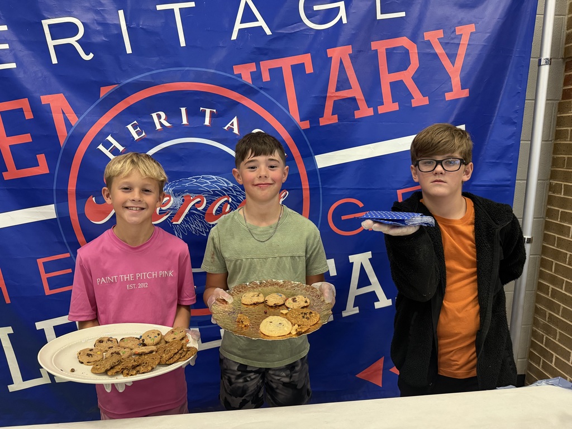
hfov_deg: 71.6
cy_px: 214
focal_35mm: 24
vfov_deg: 56.8
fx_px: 397
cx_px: 286
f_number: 1.78
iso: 400
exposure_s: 1/60
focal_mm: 6.76
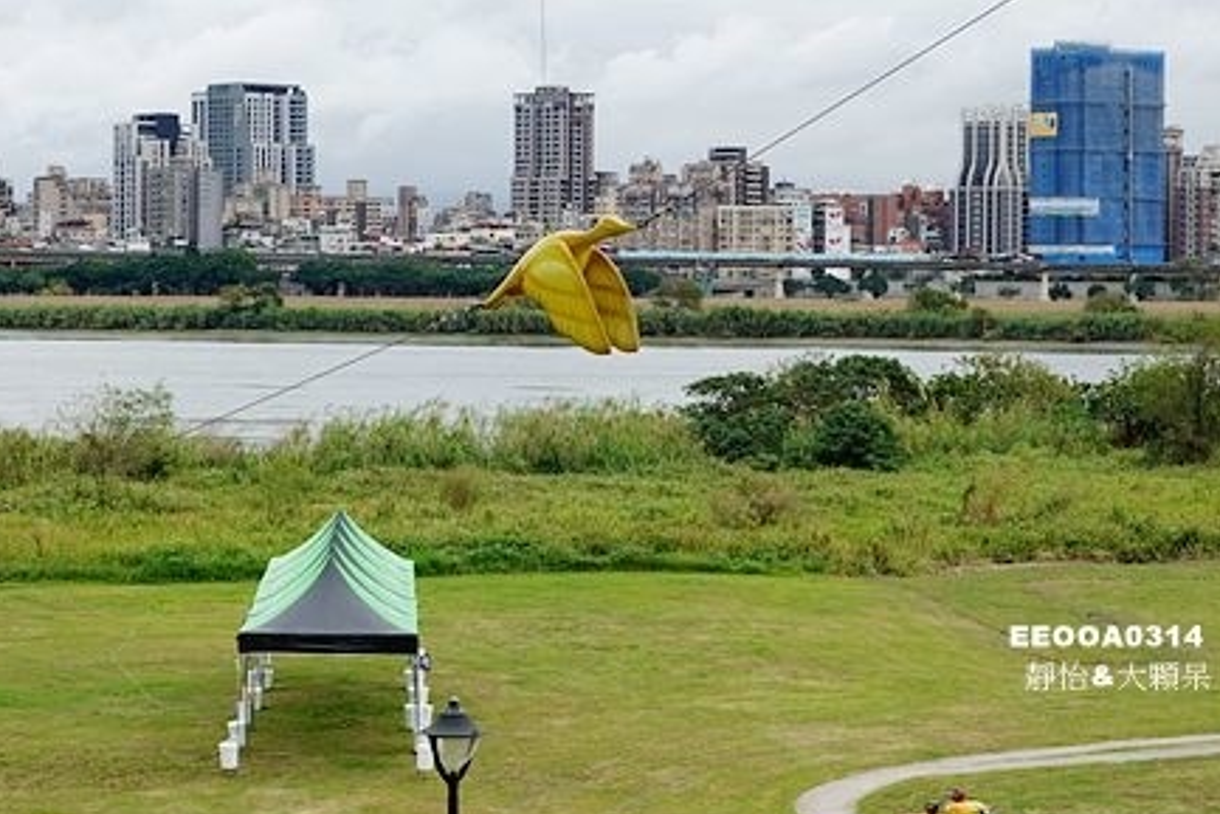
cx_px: 541
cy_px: 289
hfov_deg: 19.4
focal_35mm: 105
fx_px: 3559
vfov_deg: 13.0
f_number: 4
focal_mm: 25.85
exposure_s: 1/500
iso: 125
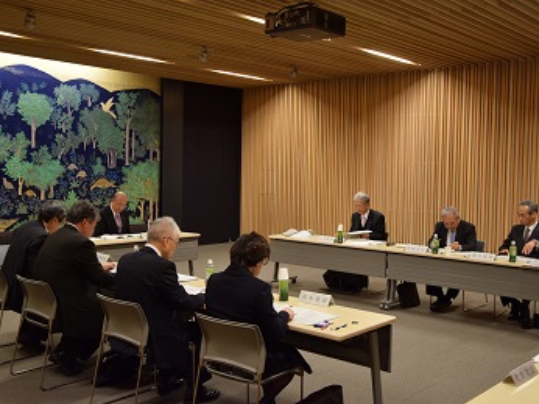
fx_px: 622
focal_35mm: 40
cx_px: 265
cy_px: 198
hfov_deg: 46.8
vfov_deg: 35.9
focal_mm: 24
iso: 1100
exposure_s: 1/60
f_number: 3.8
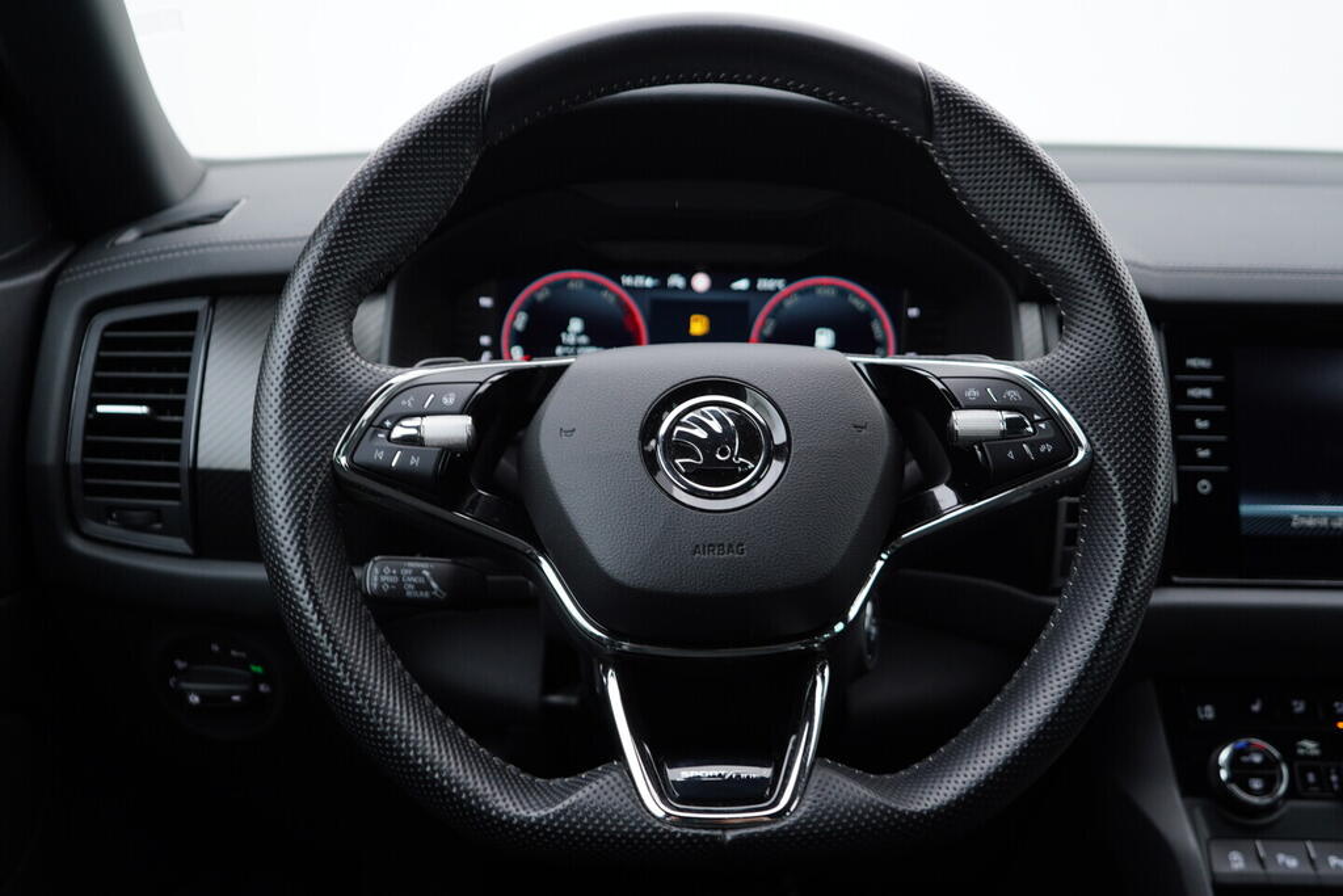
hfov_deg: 53.1
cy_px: 448
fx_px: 1343
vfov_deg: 36.9
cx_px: 672
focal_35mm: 36
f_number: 2.8
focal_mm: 24
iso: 125
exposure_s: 1/40
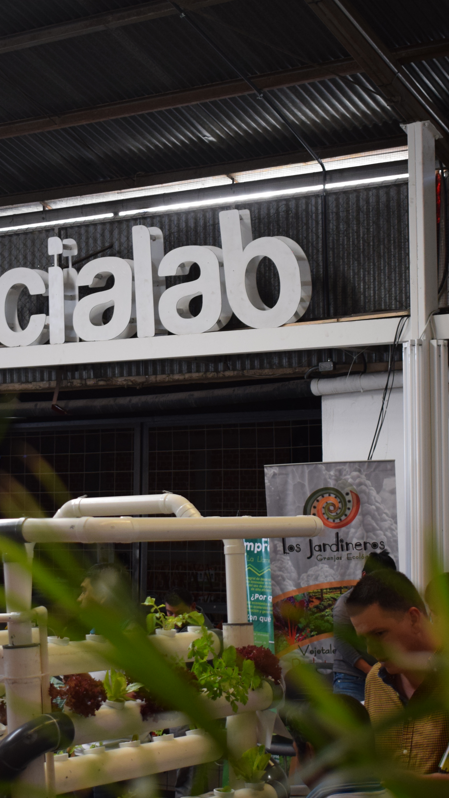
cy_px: 399
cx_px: 155
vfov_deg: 28.7
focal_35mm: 74
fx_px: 1562
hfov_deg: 16.3
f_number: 4.2
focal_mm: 31
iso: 720
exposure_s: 1/60
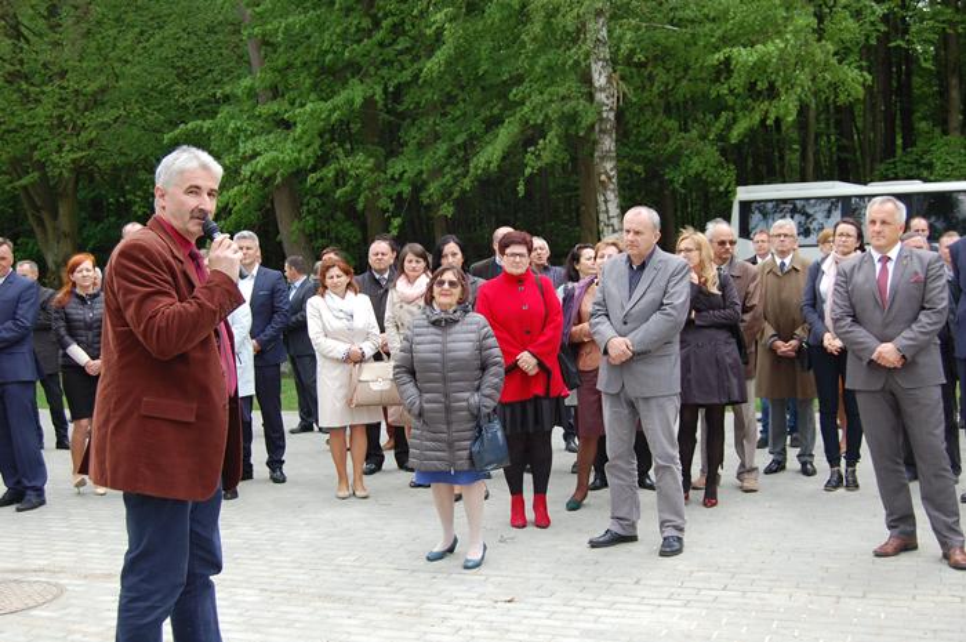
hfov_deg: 46.4
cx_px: 483
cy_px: 321
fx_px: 1126
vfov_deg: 31.8
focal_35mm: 42
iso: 200
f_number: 6.3
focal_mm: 28
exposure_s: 1/160
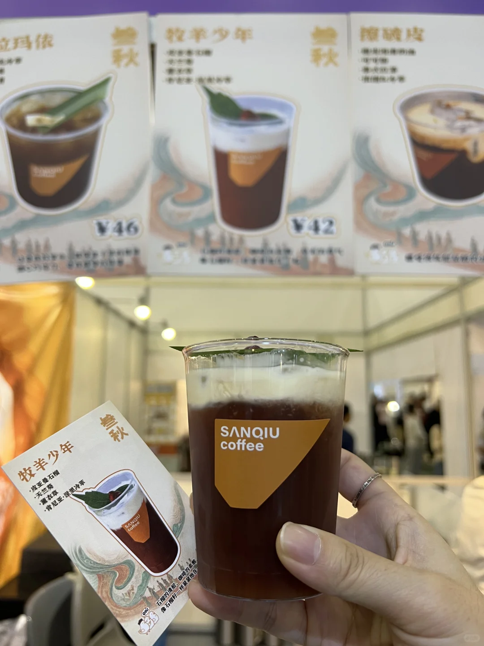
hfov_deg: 53.1
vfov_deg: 67.3
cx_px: 242
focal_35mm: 26
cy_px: 323
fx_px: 485
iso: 80
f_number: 1.5
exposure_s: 1/50
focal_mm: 5.7
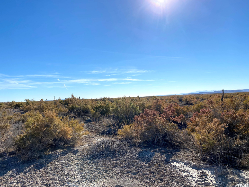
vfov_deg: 53.1
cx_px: 124
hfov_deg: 67.3
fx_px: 187
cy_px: 94
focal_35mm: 26
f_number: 1.8
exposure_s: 1/5495
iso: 32
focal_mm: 4.25
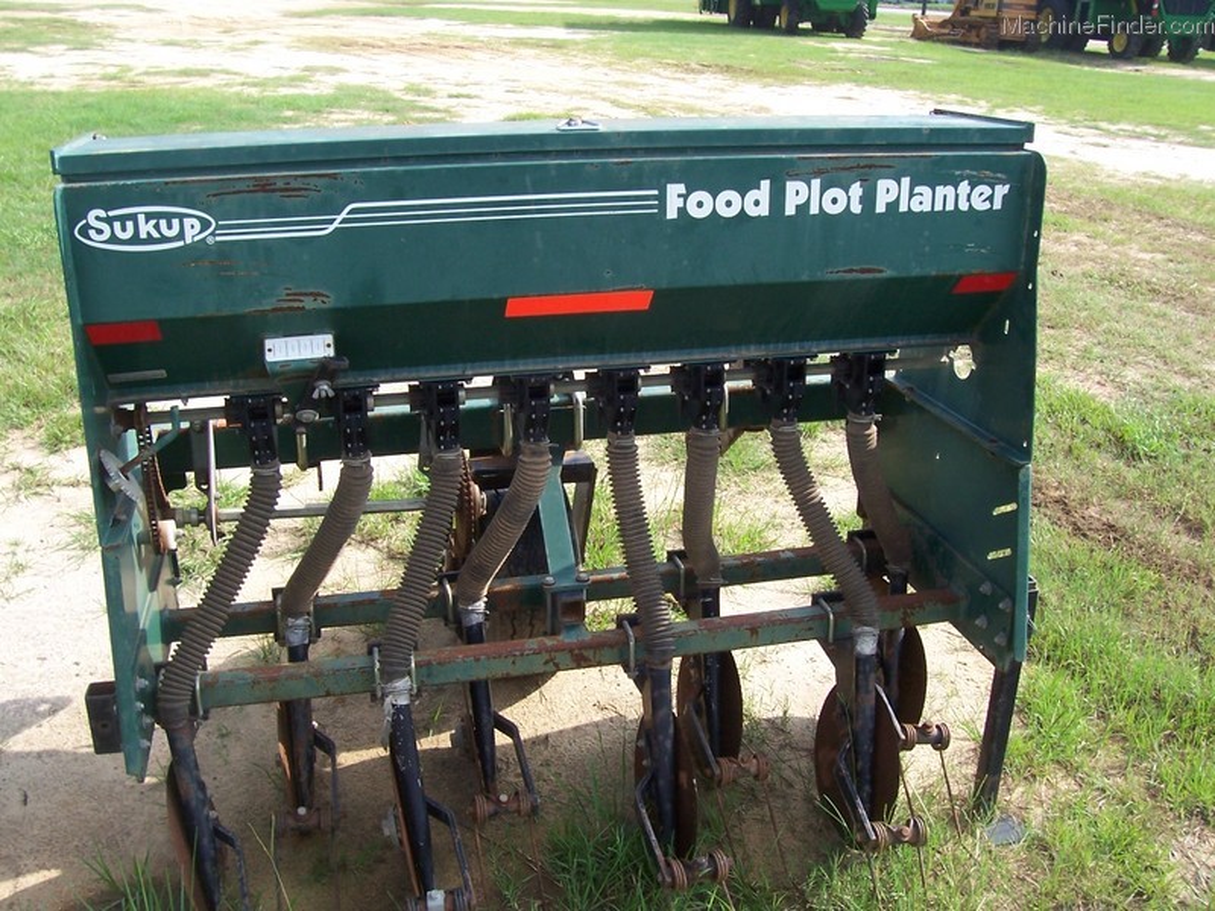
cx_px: 608
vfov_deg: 41.8
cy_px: 456
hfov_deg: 54.0
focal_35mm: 34
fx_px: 1193
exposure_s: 1/180
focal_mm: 5.6
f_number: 5.6
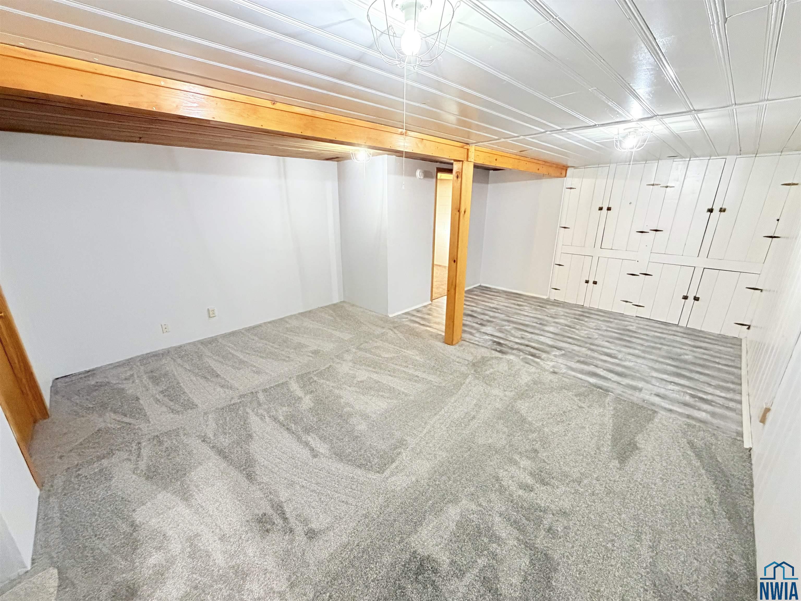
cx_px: 400
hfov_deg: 102.1
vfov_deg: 85.7
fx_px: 324
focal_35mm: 14
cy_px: 300
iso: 640
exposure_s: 1/60
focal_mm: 2.22
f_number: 2.2
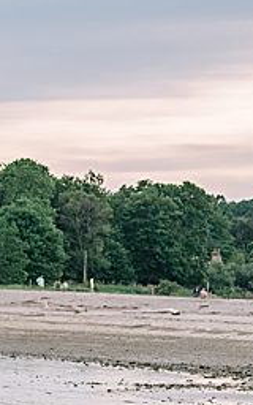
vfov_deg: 8.0
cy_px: 249
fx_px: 2890
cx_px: 210
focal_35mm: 262
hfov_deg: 5.0
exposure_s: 1/2000
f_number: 2.8
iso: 400
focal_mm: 70
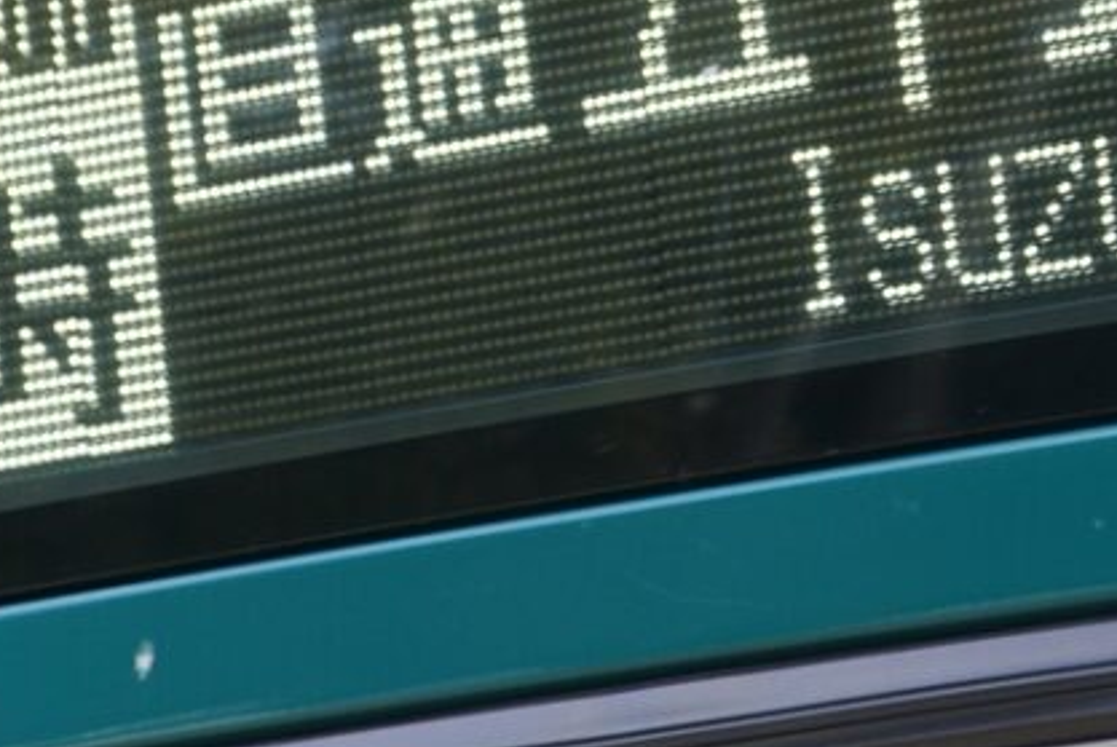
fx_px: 15444
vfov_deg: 2.8
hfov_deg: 4.1
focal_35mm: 497
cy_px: -131
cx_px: 988
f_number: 8
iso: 100
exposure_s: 1/40
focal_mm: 135
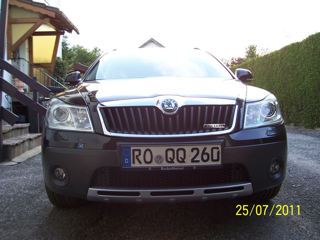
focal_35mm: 34
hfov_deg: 54.0
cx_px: 160
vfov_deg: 41.8
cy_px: 120
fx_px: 314
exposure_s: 1/90
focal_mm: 5.6
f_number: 2.7
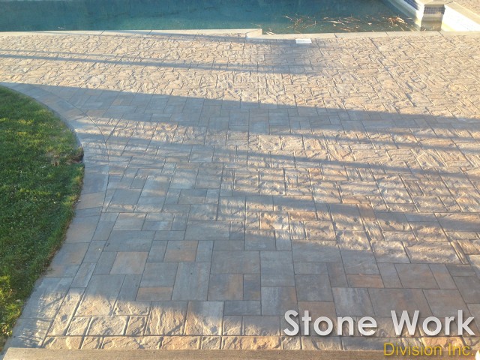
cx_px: 240
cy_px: 180
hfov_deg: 55.4
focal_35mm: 33
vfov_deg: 42.9
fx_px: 458
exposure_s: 1/154
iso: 50
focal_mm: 4.13
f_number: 2.4
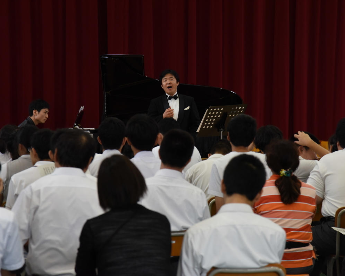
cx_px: 169
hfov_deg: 14.2
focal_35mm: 136
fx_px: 1389
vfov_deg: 11.3
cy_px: 138
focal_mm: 120
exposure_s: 1/200
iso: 2000
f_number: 5.6
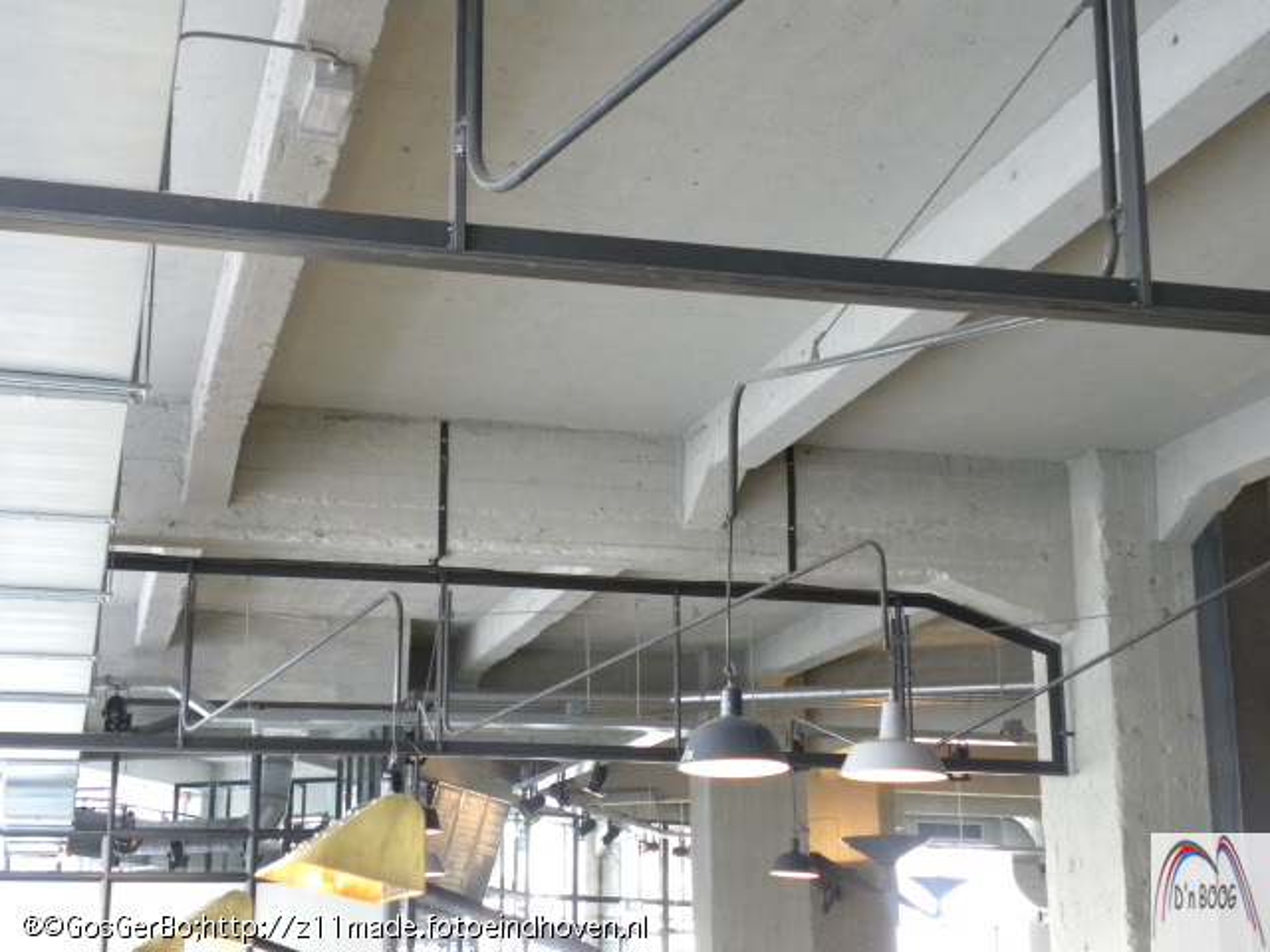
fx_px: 2128
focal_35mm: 58
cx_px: 635
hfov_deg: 33.2
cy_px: 476
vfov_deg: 25.2
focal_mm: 10.3
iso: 400
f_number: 3.5
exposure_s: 1/22.8
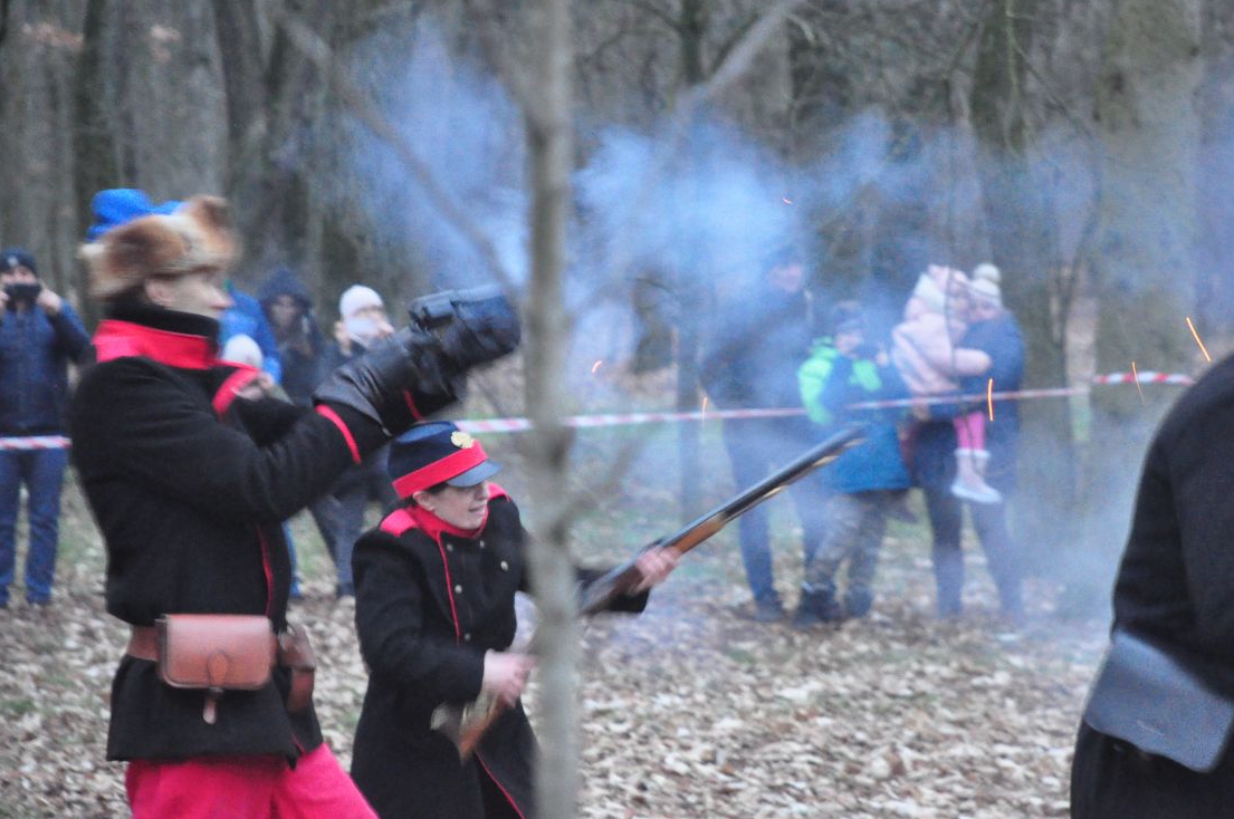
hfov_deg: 8.8
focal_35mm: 235
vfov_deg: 5.8
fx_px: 8031
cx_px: 672
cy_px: 396
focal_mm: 135
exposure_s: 1/20
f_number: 5.6
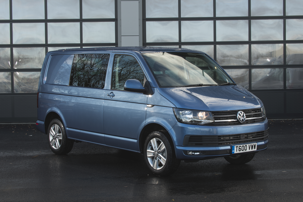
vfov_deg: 19.5
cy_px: 101
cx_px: 152
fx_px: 589
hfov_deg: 28.8
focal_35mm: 70
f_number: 14
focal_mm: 70
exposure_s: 1/25
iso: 100
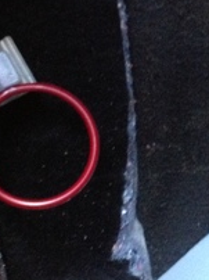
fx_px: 895
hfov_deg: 13.1
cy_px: 159
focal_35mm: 111
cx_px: 212
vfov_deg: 17.7
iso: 500
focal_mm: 4.28
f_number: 2.4
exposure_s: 1/15
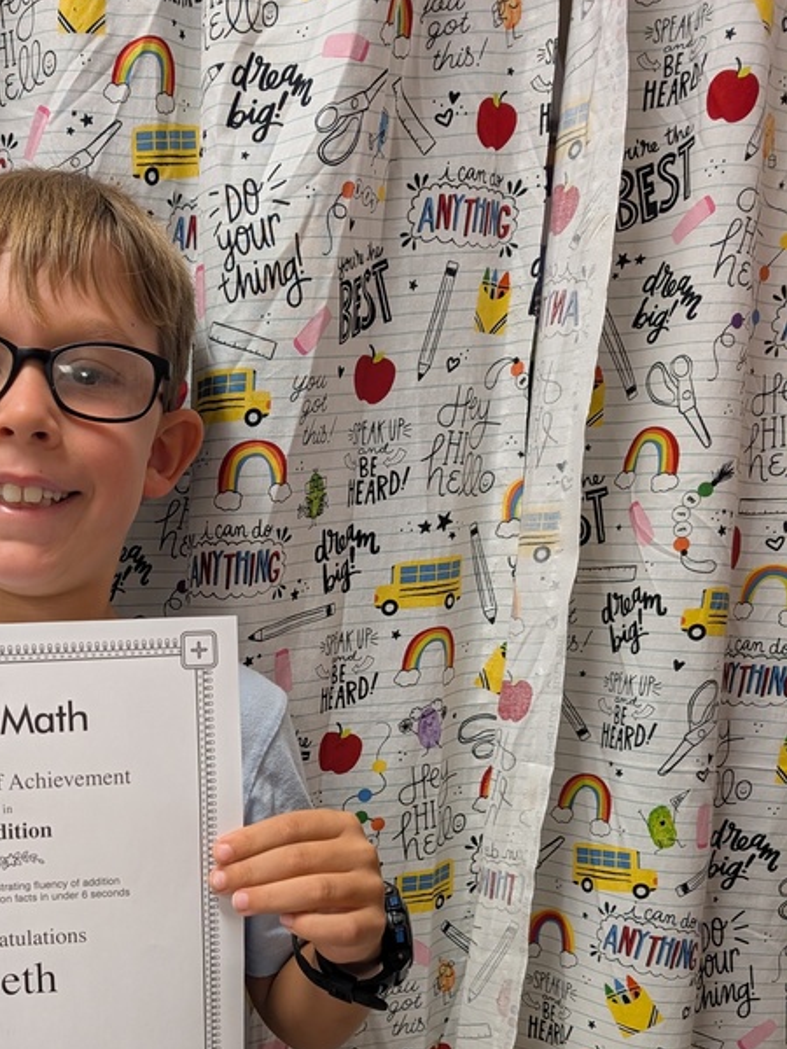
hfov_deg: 33.7
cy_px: 830
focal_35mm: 41
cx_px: 115
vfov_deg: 43.7
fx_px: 1243
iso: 341
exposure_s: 1/120
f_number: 1.68
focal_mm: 6.9
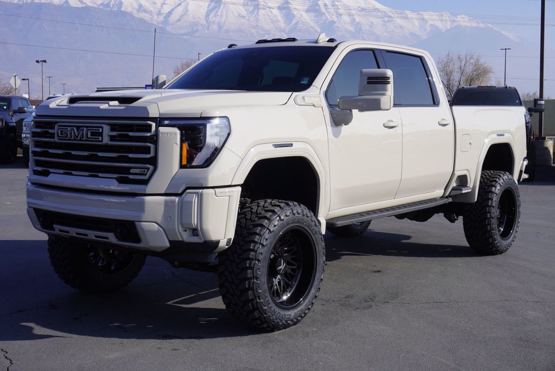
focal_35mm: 50
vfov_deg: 27.3
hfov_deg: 39.9
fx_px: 764
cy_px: 186
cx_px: 278
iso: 100
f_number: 11
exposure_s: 1/160
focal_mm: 33
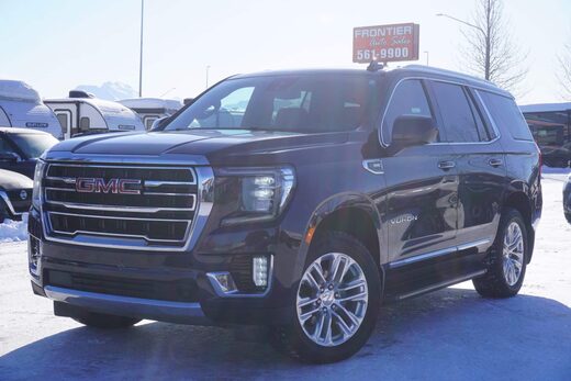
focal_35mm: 58
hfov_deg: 34.2
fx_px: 928
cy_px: 190
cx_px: 286
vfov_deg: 23.2
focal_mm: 39
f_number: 11
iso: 100
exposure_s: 1/160
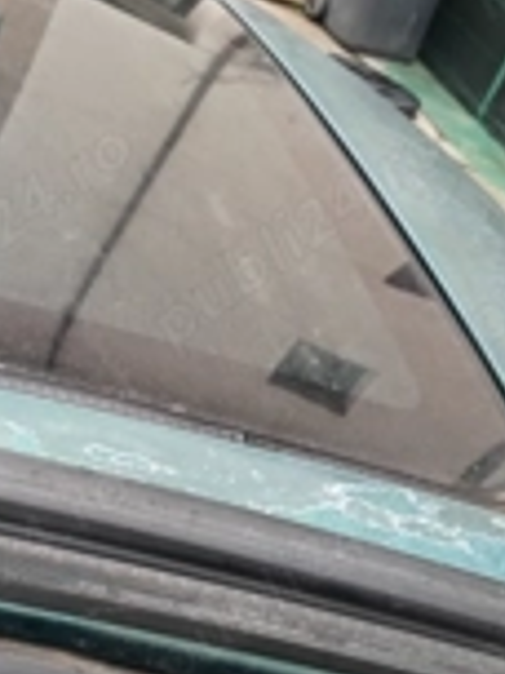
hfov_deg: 20.6
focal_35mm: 71
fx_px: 1381
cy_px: 310
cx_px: 142
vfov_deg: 27.4
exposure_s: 1/50
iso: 334
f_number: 1.9
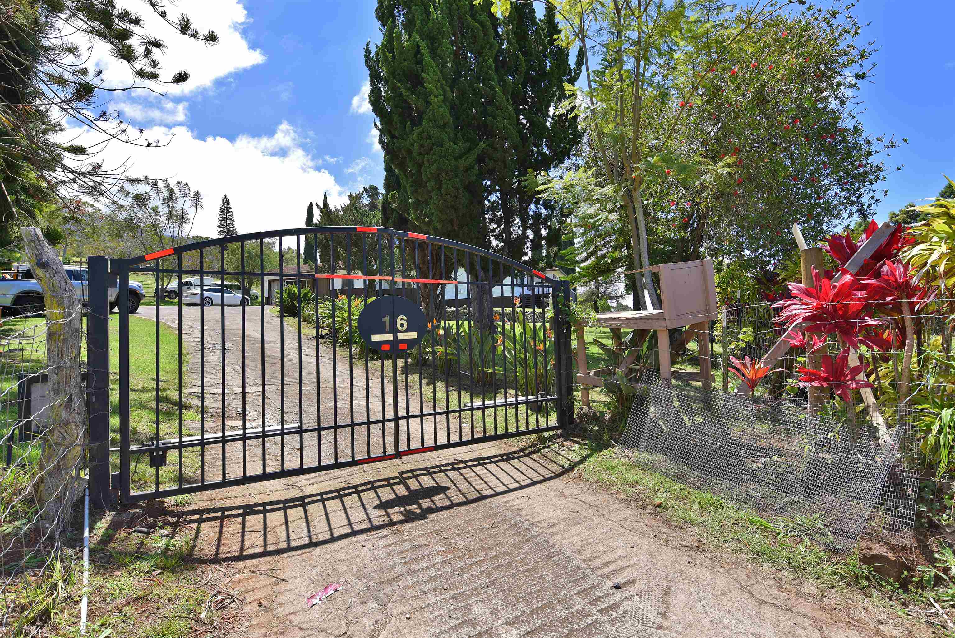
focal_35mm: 19
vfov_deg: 64.6
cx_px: 478
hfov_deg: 86.9
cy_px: 319
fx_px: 504
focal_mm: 19
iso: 80
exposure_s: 1/200
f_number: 8
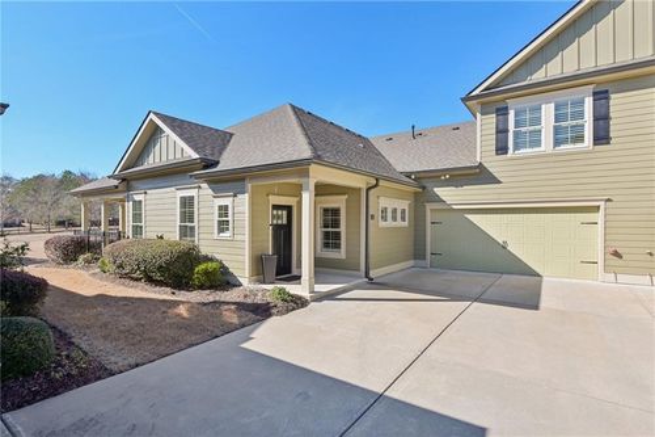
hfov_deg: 90.0
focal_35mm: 18
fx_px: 327
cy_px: 218
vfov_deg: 67.3
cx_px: 328
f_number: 8
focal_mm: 18
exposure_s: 1/400
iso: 200
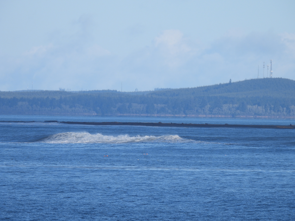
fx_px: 5965
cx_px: 148
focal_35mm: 700
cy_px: 110
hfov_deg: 2.8
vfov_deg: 2.1
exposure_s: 1/640
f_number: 5.6
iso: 100
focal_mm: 125
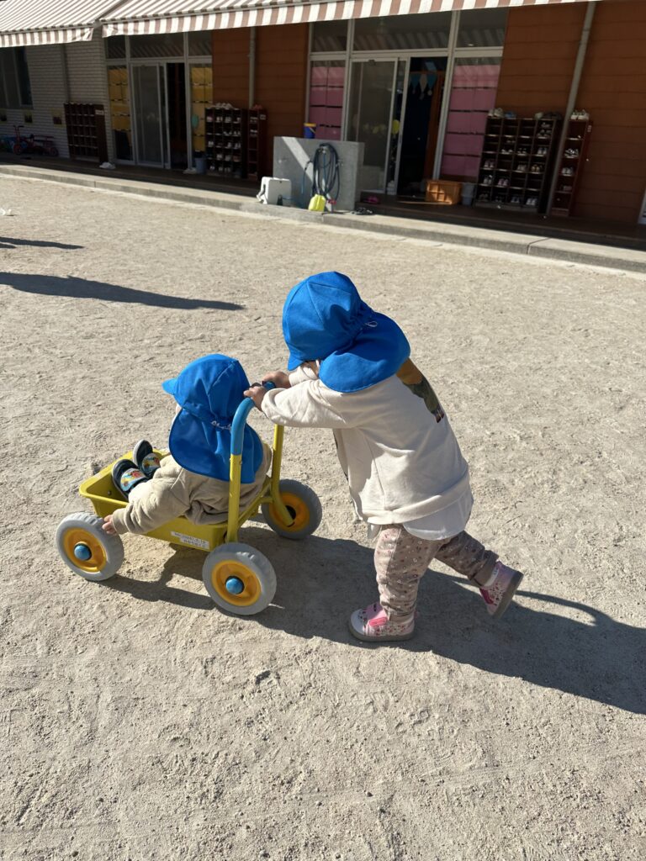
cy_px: 430
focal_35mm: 24
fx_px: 597
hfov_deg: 56.8
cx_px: 323
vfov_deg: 71.6
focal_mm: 6.86
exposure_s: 1/6211
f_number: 1.78
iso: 80
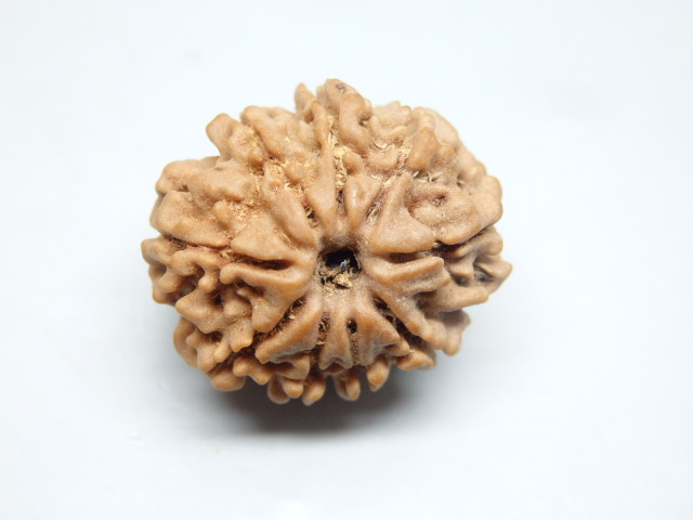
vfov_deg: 22.3
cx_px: 346
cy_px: 260
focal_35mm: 66
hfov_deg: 29.4
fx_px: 1321
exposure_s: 1/100
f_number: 4.4
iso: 500
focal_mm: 11.9
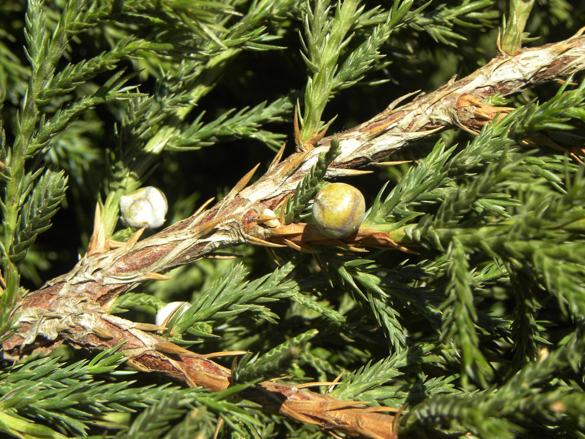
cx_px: 292
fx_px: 2180
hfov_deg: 15.3
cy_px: 220
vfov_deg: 11.5
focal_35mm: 129
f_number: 5
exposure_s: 1/300
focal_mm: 23
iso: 64
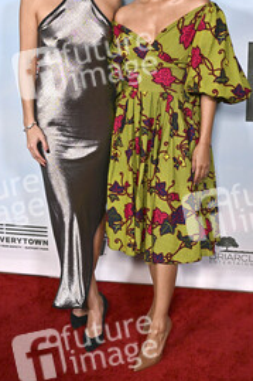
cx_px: 126
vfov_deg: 32.7
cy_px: 137
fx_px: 644
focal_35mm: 61
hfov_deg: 22.2
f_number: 4.5
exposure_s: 1/250
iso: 1800
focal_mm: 41
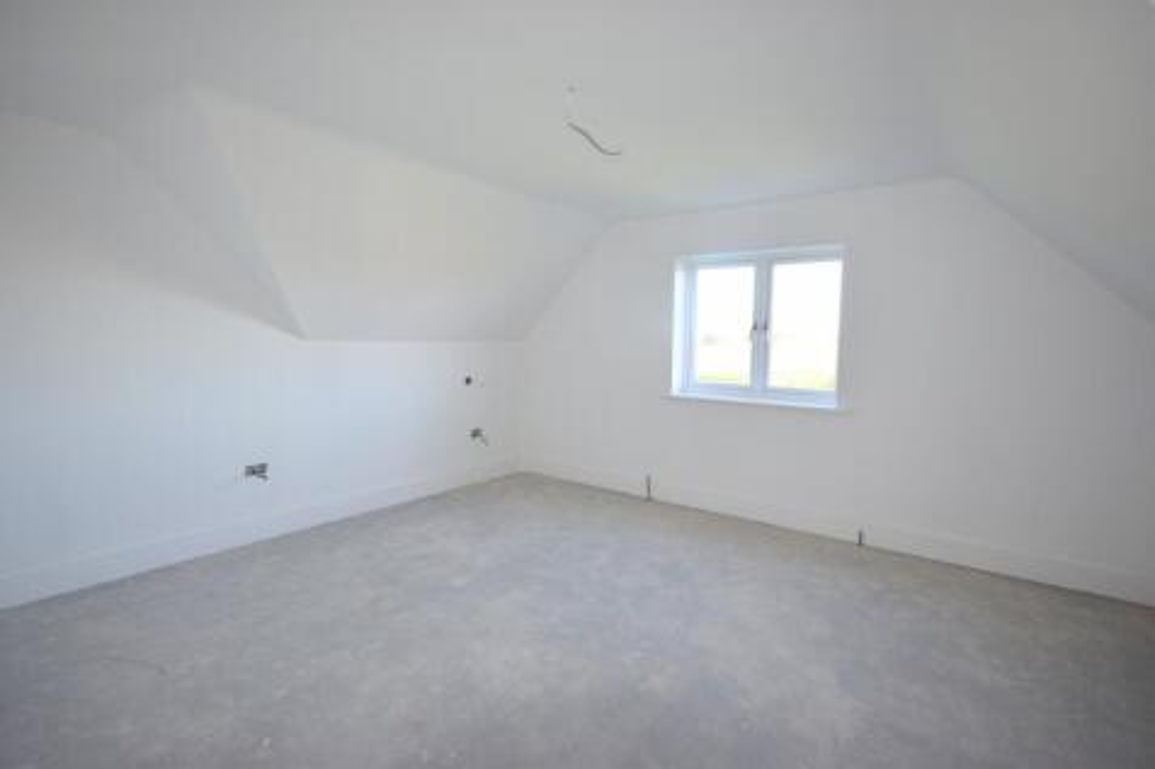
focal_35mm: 18
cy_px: 384
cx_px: 578
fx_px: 577
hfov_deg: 90.0
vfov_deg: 67.3
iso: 640
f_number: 5.6
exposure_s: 1/125
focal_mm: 12
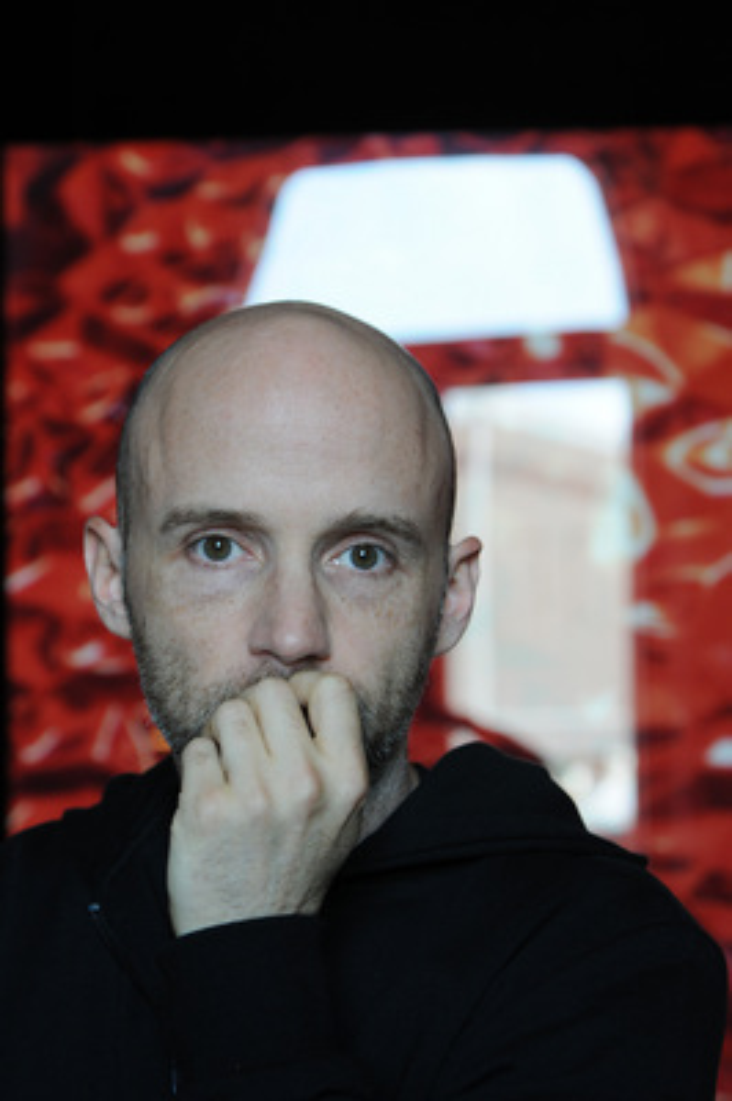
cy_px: 550
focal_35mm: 78
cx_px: 366
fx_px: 2383
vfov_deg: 26.0
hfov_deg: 17.5
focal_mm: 52
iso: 400
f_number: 4
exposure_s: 1/30
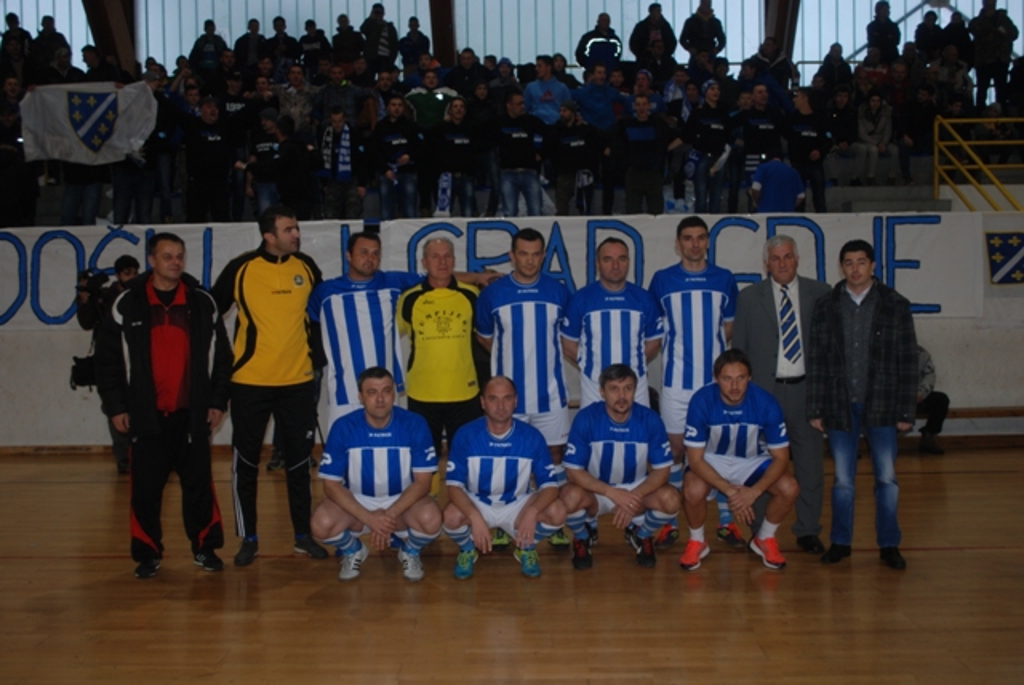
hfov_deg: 53.1
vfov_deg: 36.9
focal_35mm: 36
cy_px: 342
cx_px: 512
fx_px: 1025
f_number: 4.2
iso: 200
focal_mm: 24
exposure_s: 1/60
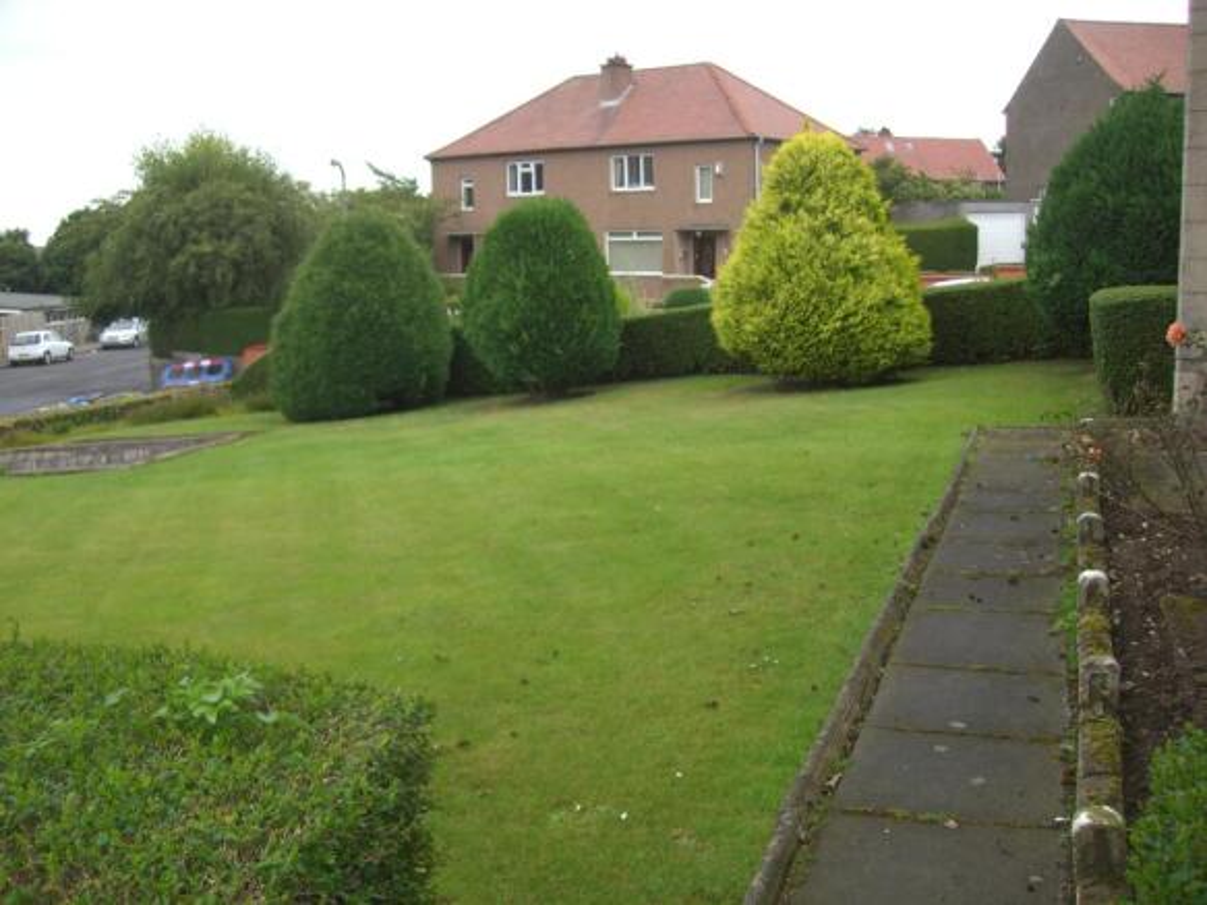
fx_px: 1325
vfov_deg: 37.7
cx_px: 604
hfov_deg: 49.0
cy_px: 452
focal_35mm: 38
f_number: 2.7
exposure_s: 1/400
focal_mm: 6.2
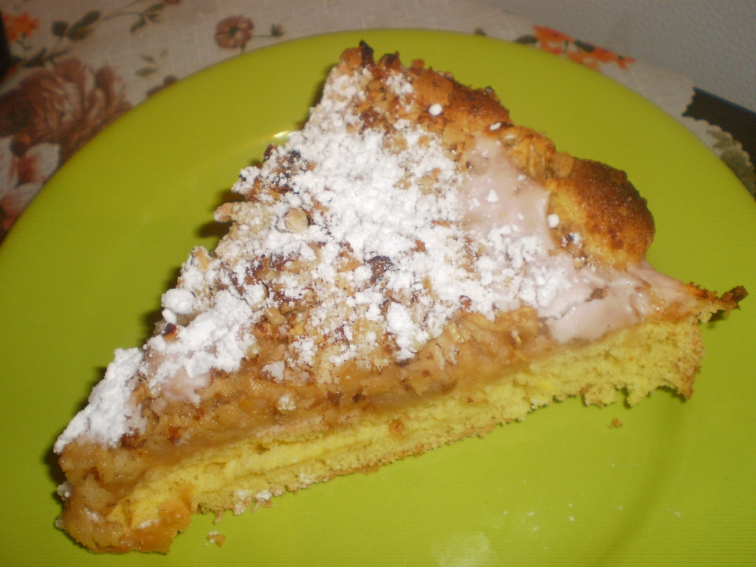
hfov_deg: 51.4
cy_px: 284
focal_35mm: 36
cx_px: 378
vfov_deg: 39.7
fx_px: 786
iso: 125
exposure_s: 1/30
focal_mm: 6.3
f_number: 3.1
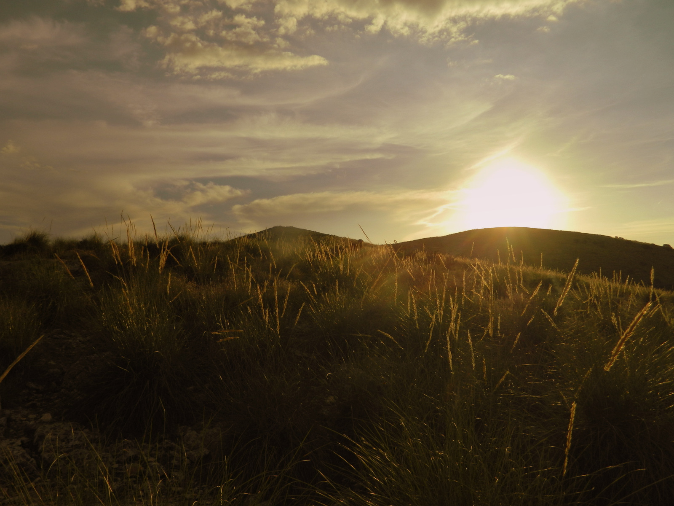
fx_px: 545
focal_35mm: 28
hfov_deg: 63.4
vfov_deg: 49.7
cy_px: 253
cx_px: 337
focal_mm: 5.1
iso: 80
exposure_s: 1/320
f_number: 8.9
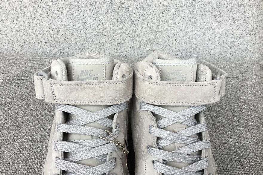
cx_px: 134
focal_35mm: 33
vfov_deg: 40.0
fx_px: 241
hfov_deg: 57.2
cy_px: 91
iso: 40
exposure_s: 1/100
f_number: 2.4
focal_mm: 3.3
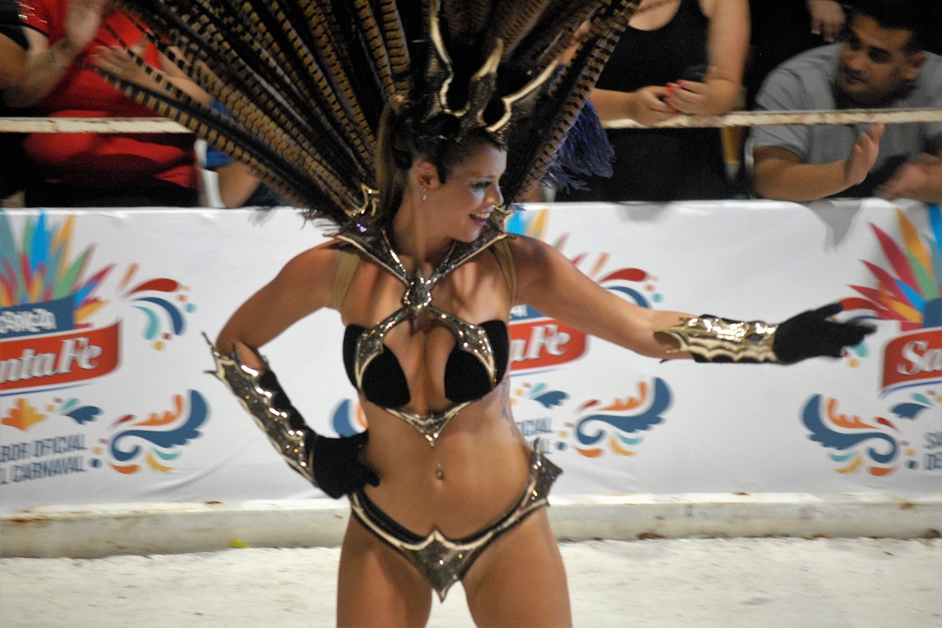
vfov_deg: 6.1
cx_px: 471
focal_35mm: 225
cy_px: 314
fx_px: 5887
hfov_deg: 9.1
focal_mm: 150
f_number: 5
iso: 1600
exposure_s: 1/40
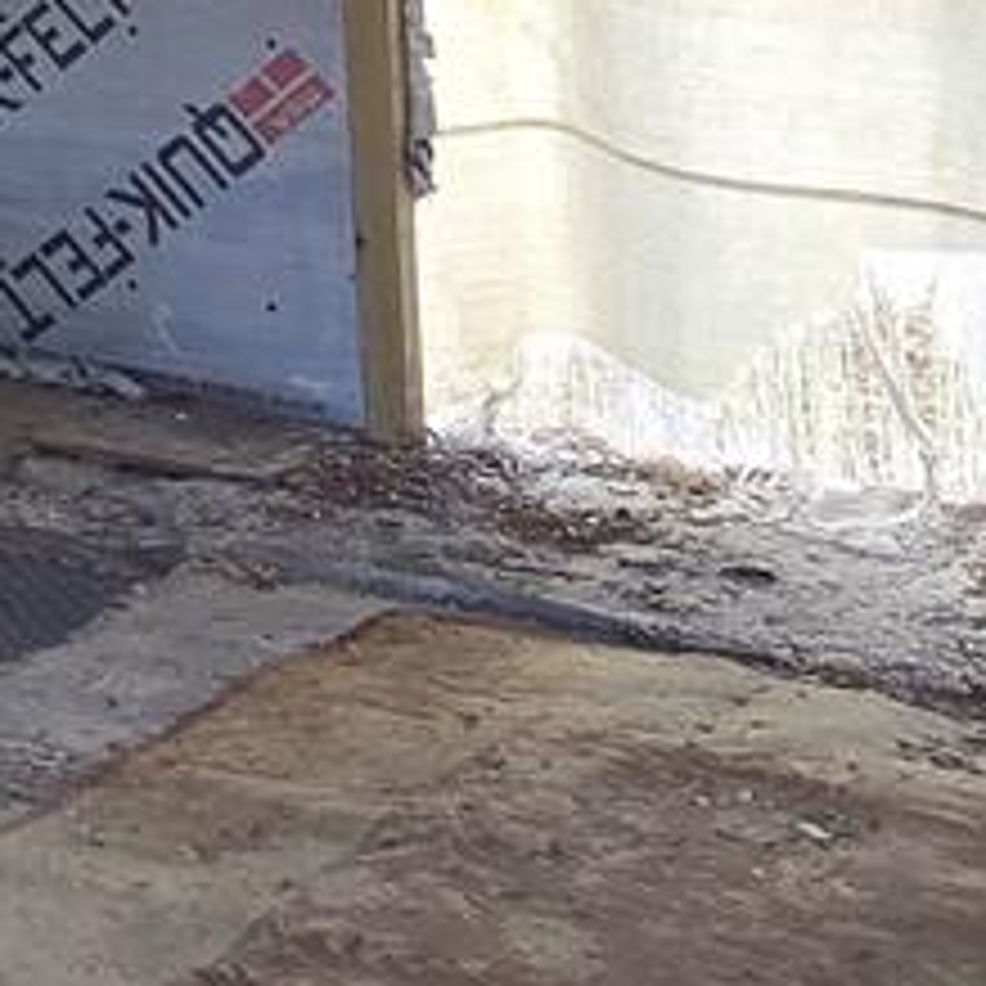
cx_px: -941
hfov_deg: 16.3
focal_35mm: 84
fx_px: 2707
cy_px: -410
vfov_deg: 18.7
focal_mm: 2.2
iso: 125
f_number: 2.2
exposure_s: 1/100
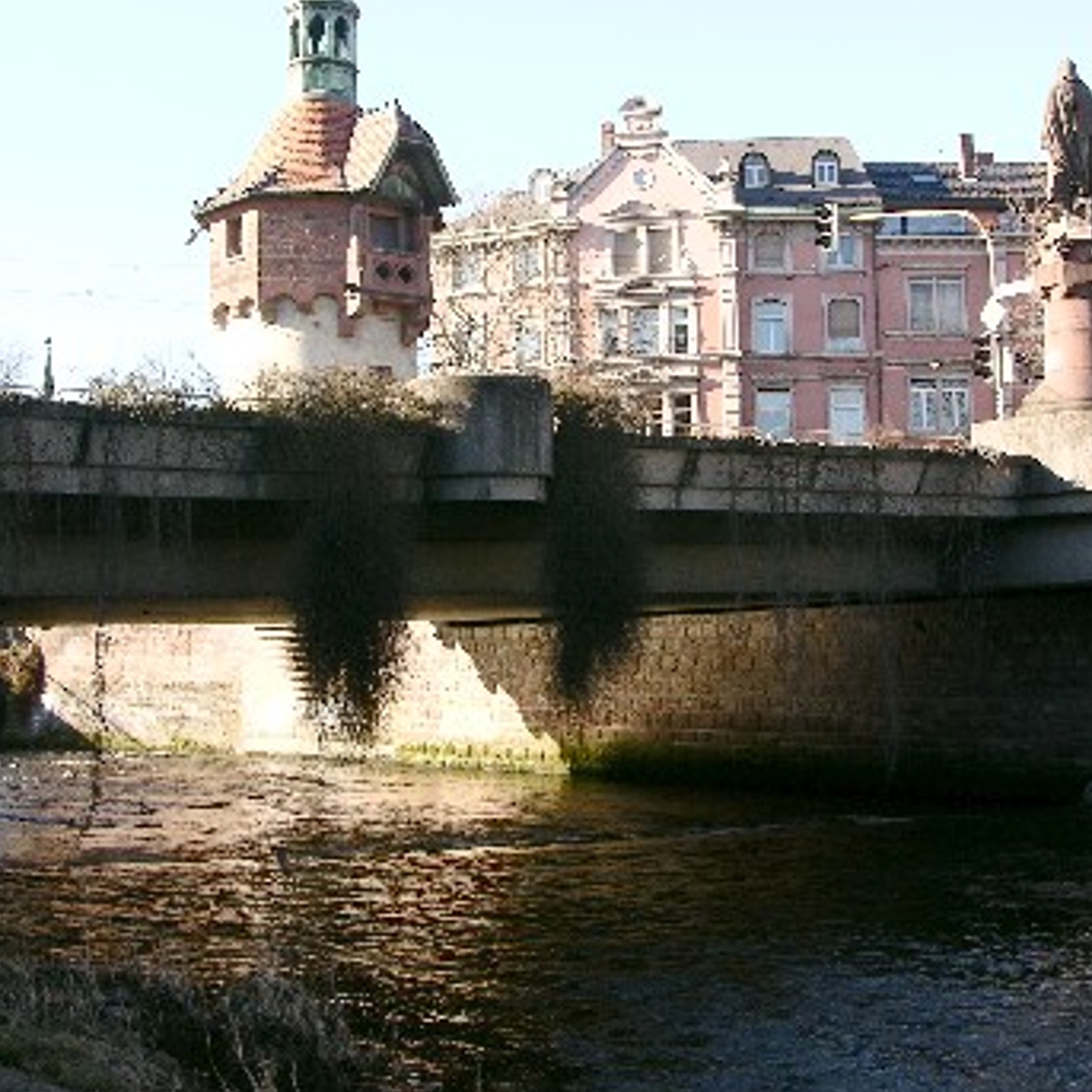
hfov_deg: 32.2
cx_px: 559
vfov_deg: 32.1
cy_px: 427
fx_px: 1892
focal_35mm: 53
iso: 50
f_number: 5.6
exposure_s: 1/78.1
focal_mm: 8.9
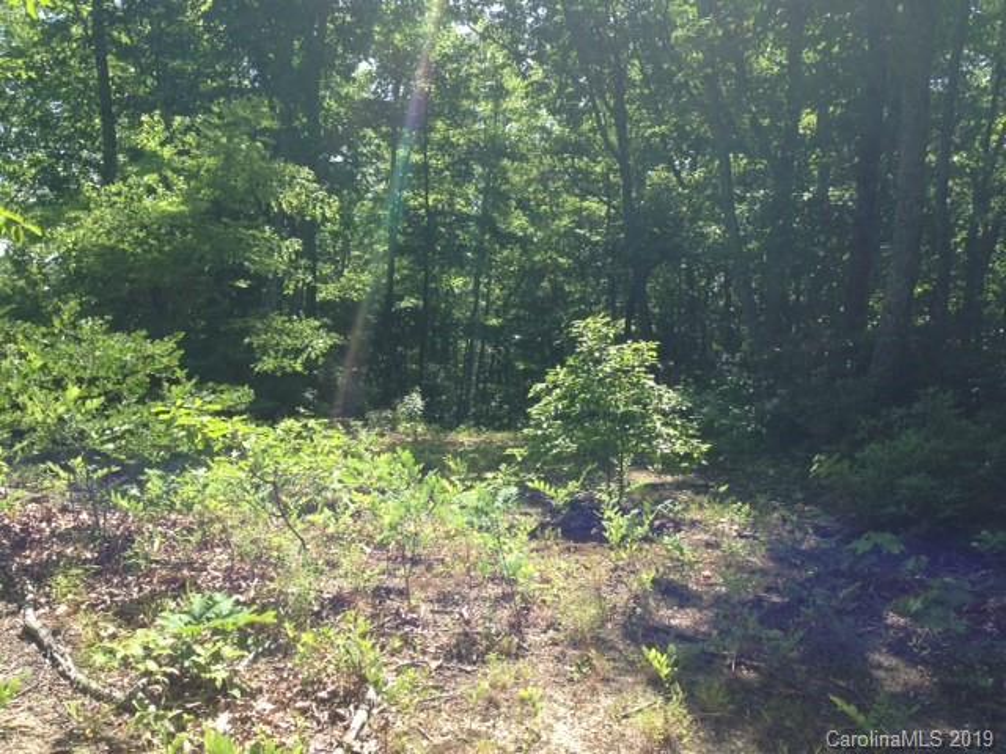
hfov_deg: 55.4
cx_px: 503
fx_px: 959
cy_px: 377
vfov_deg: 42.9
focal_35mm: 33
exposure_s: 1/577
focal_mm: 4.13
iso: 50
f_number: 2.4
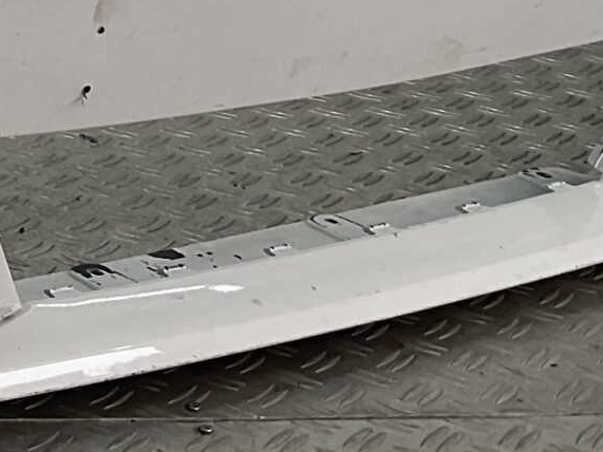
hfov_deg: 14.2
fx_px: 2264
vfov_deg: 10.9
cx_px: -290
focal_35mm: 130
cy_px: -267
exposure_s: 1/169
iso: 16
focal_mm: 3
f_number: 1.8
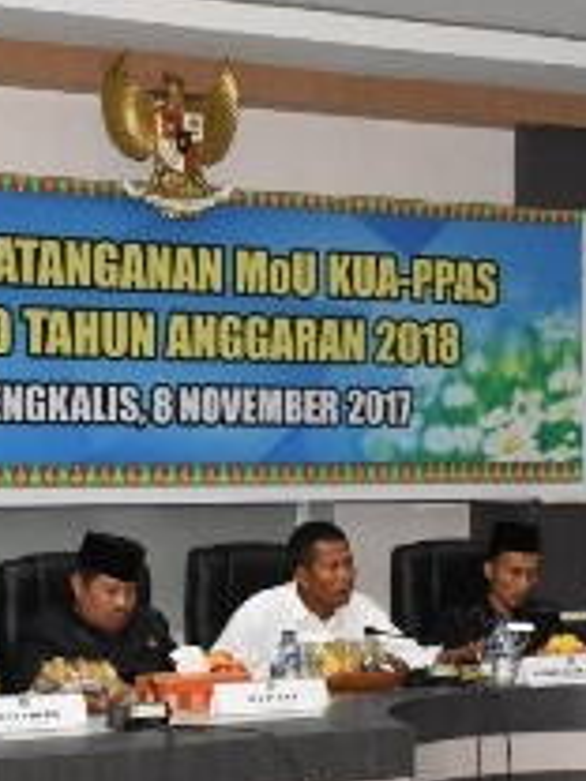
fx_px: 2257
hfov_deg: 14.7
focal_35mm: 100
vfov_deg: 19.6
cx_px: 128
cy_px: 546
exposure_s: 1/200
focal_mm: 32
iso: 4000
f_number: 8
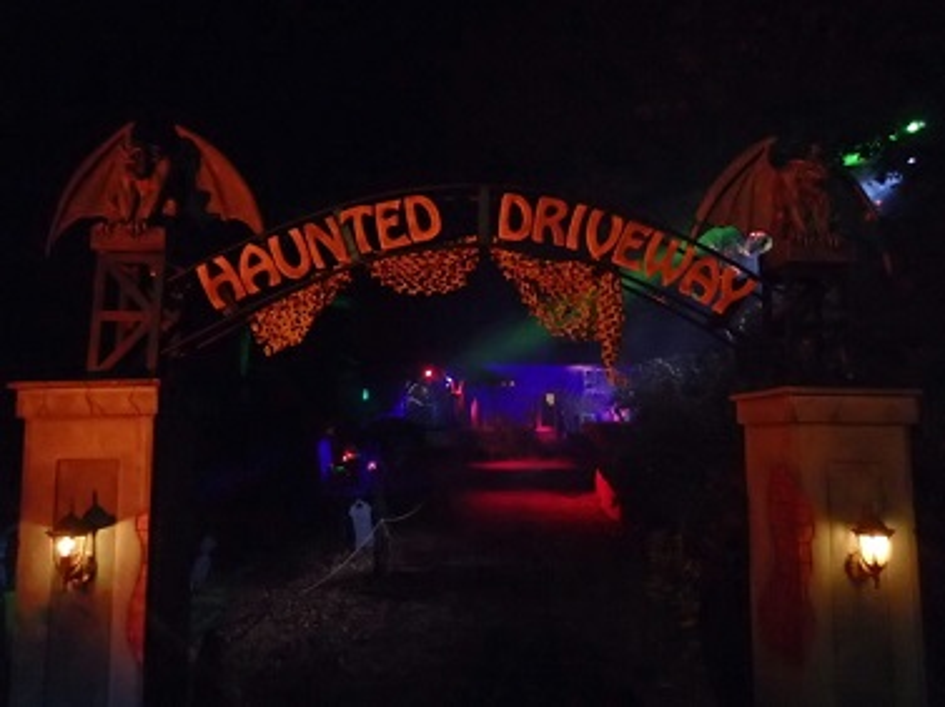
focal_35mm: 25
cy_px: 354
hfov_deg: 69.4
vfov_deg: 54.8
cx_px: 472
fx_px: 682
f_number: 2
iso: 1600
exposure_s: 1/30
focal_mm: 4.5
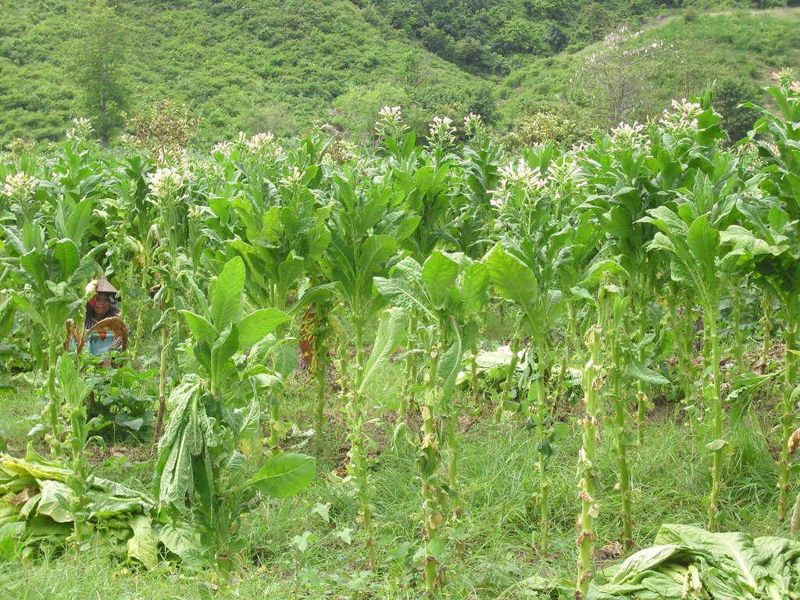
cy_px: 300
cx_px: 400
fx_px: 1803
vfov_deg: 18.9
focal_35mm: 78
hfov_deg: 25.0
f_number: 4.2
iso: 100
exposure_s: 1/400
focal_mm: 12.8
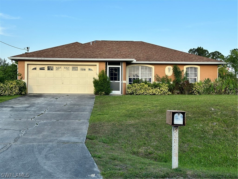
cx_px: 119
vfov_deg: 30.3
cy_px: 90
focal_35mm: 48
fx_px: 330
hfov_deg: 39.7
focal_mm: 6.86
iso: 64
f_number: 1.78
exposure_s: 1/1395
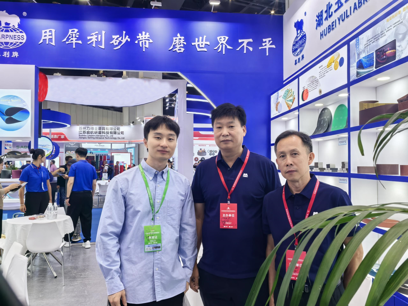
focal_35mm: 27
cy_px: 153
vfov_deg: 51.4
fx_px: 318
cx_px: 204
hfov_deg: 65.3
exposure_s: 1/100
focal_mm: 5.75
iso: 125
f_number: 4
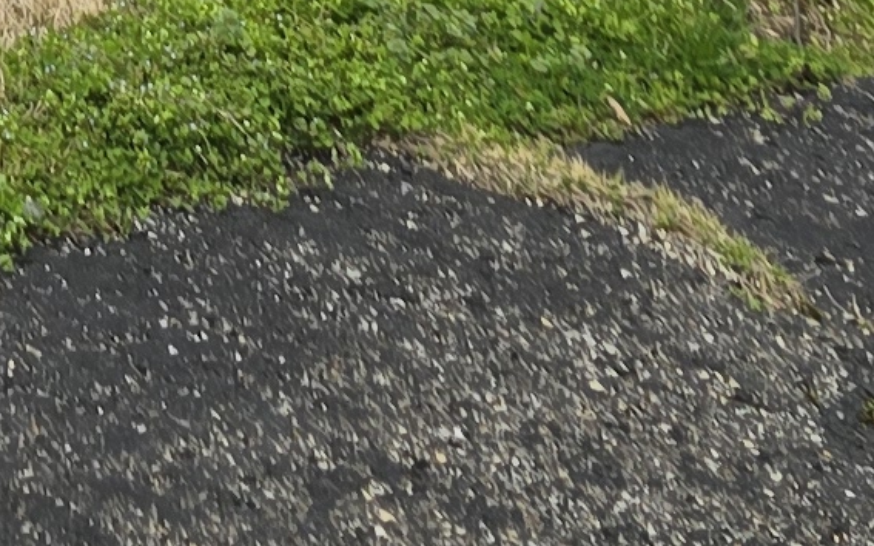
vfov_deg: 6.2
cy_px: -1675
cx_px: -846
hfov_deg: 11.1
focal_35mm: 172
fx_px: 4096
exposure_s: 1/582
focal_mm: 6.3
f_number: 1.7
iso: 12
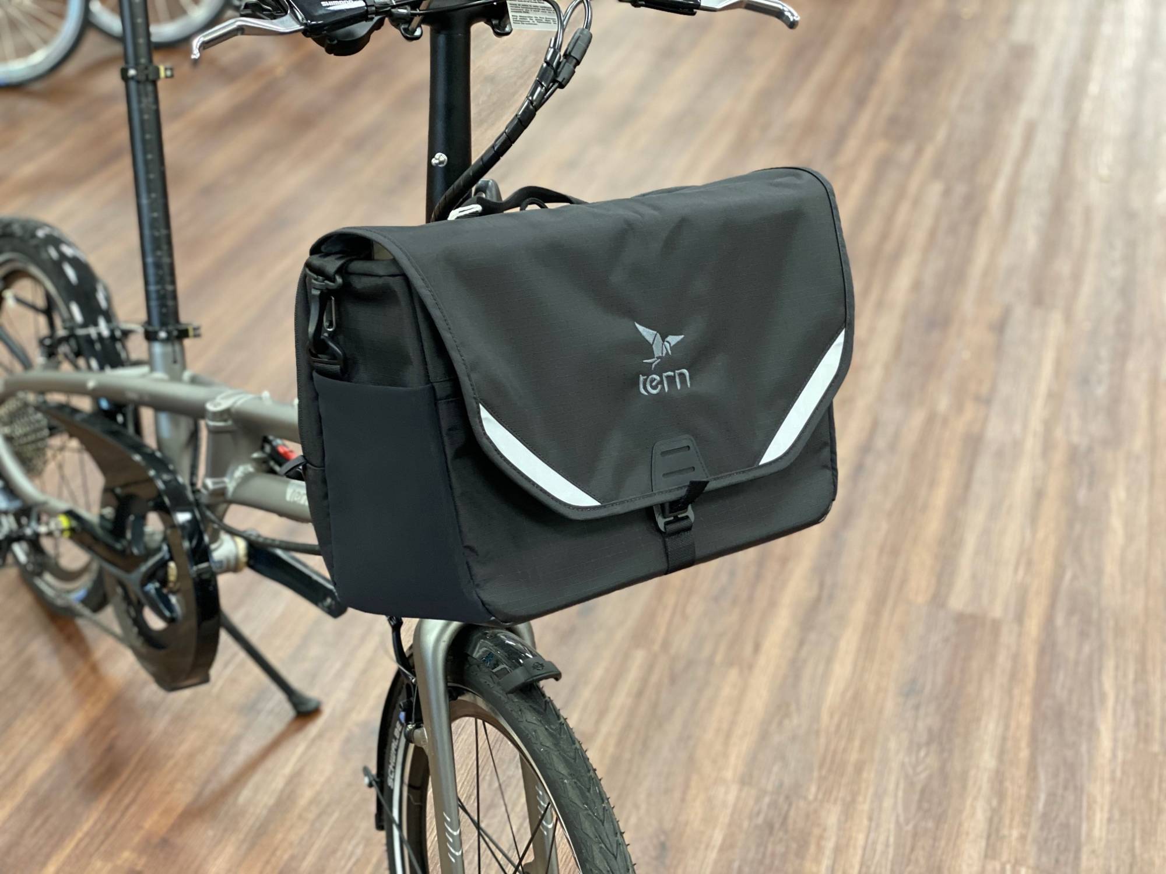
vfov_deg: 28.0
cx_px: 583
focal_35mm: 52
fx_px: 1752
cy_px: 437
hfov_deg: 36.8
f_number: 2
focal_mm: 6
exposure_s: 1/33
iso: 160
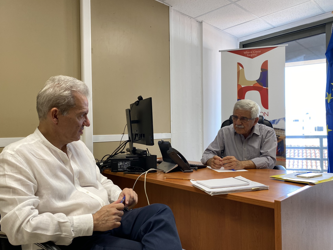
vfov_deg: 51.4
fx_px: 260
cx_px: 162
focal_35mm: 27
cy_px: 128
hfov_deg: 65.3
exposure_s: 1/100
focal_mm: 4.25
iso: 80
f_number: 1.8
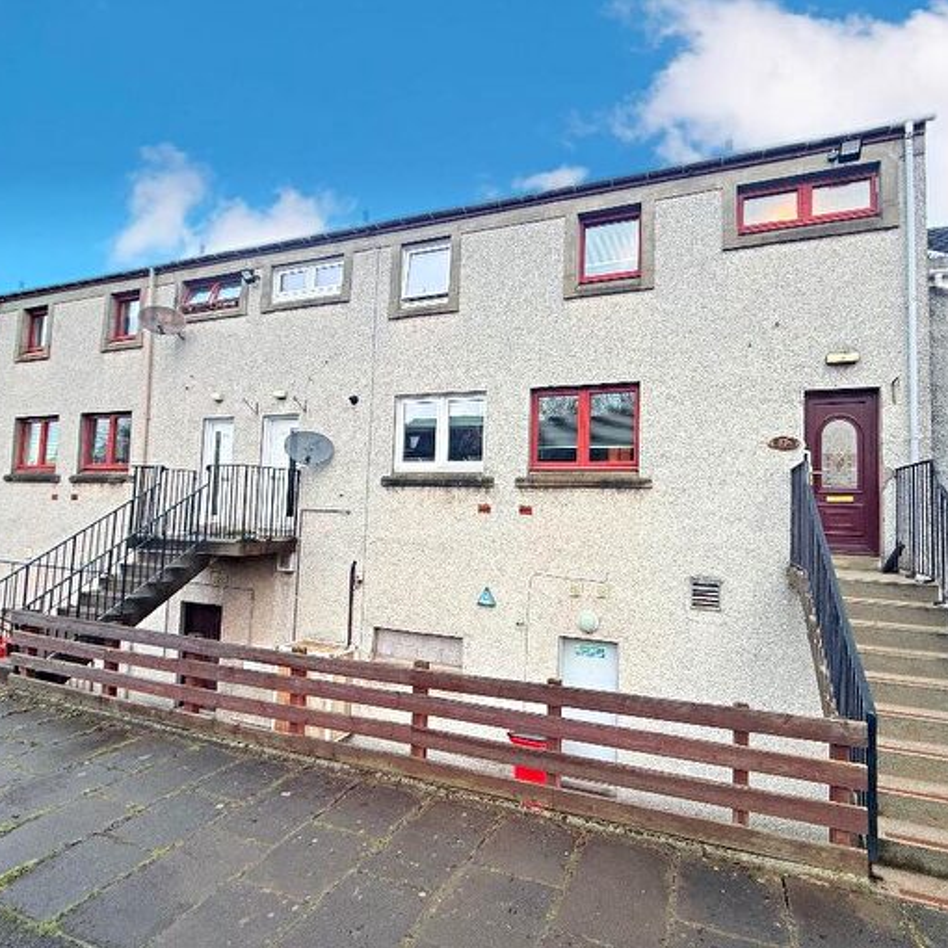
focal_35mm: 17
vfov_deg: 84.0
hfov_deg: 83.5
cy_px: 486
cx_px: 537
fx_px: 527
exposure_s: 1/119
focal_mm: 2.22
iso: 50
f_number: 2.2
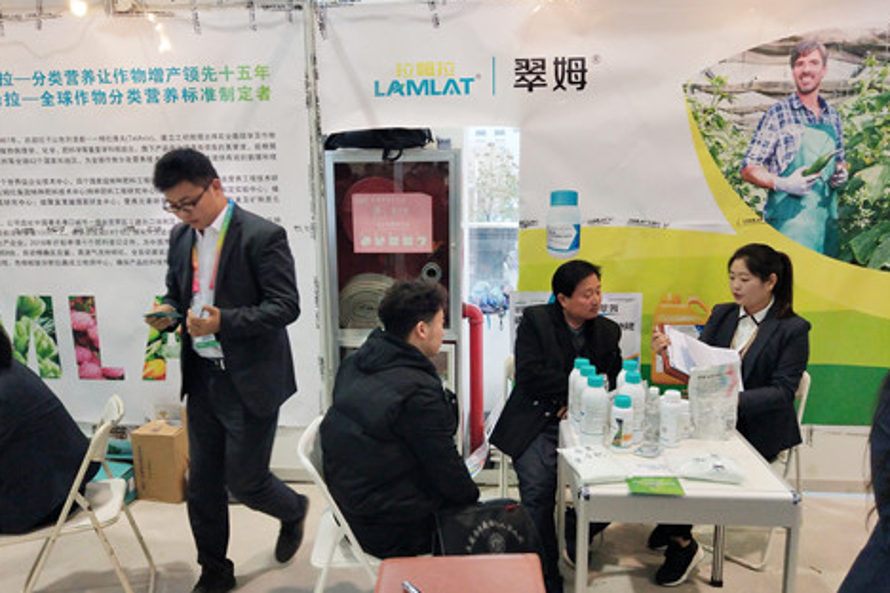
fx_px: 791
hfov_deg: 58.7
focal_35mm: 32
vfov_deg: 41.1
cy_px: 293
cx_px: 445
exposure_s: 1/100
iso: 193
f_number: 1.8
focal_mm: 3.95
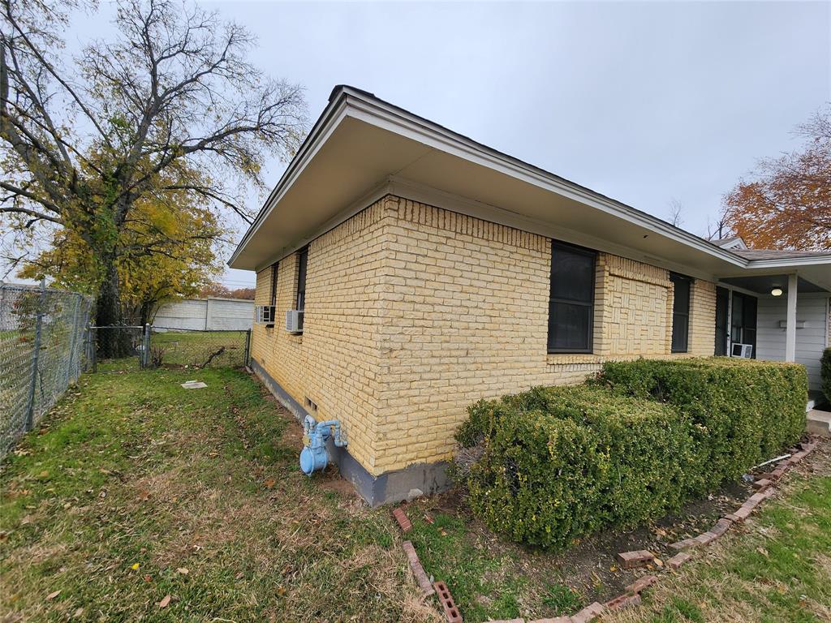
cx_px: 416
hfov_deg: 106.2
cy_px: 312
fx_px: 312
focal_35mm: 13
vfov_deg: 89.9
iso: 50
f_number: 2.2
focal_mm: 2.2
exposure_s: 1/809
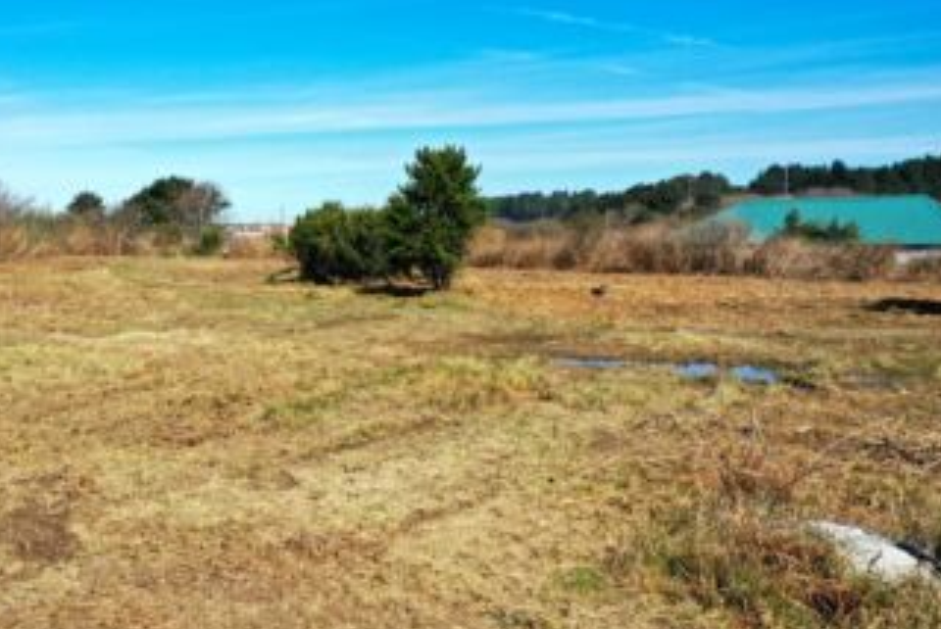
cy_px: 337
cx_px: 365
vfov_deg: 37.9
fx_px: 916
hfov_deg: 53.9
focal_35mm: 35
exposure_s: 1/400
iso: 100
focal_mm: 10.3
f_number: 5.6
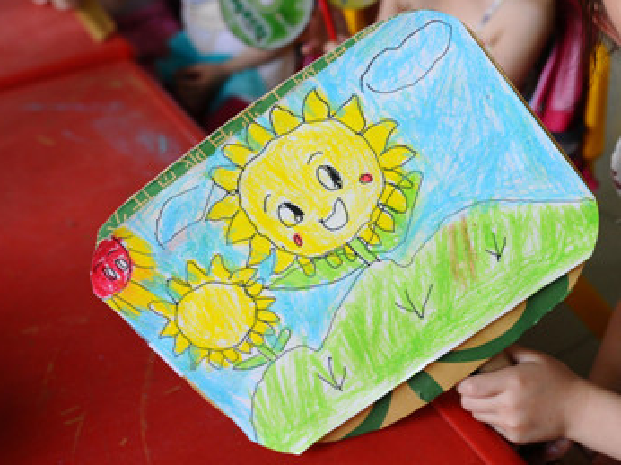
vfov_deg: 28.7
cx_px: 384
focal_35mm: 50
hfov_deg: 38.0
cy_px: 118
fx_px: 896
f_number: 2.8
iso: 400
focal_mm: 20
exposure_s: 1/400
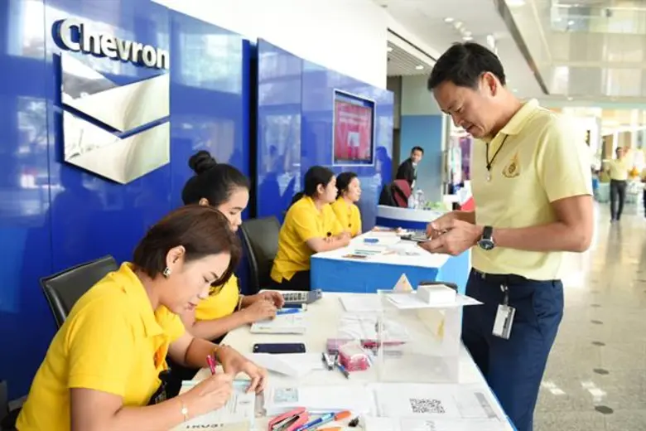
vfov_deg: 42.3
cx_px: 323
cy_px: 216
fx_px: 556
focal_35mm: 31
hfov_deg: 60.3
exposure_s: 1/160
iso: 1600
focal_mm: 31
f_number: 3.5
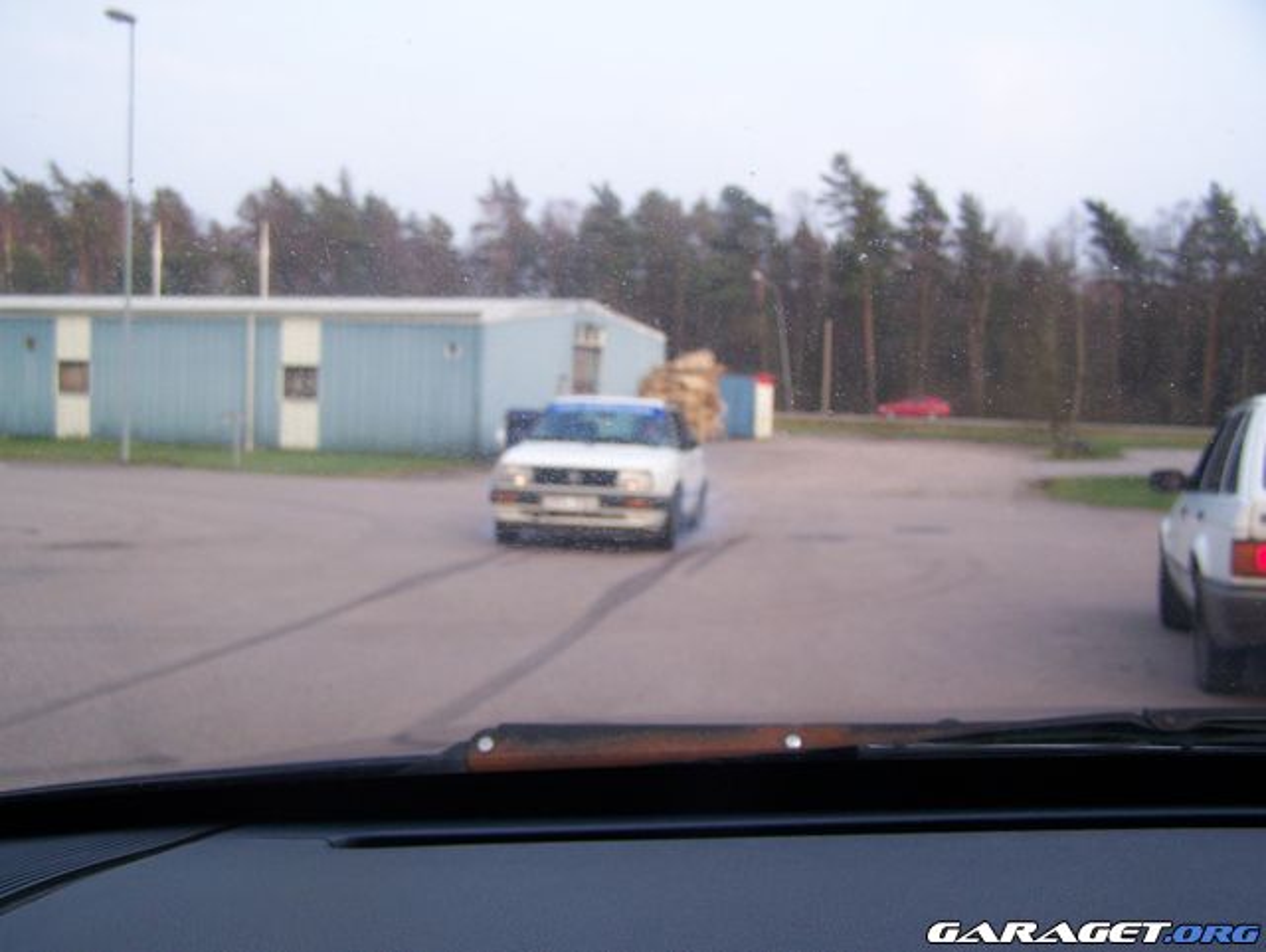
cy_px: 476
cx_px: 633
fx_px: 1391
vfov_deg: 37.8
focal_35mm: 38
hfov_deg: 48.9
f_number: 2.8
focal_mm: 6.3
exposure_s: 1/125
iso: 80
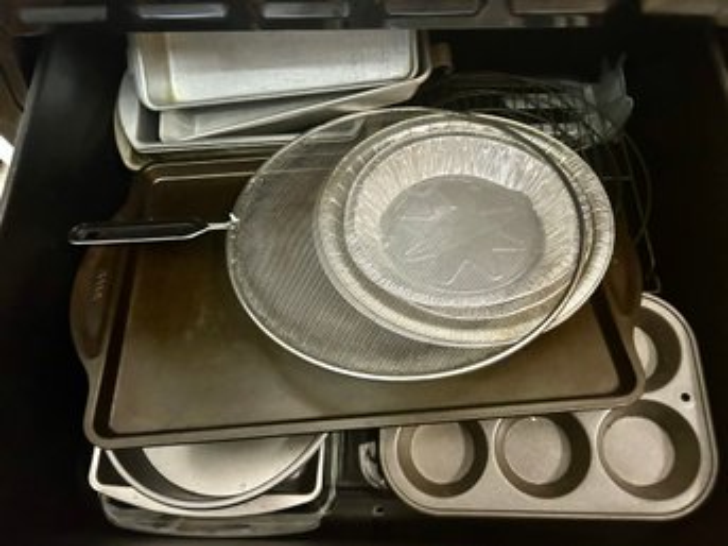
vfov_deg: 53.0
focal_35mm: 26
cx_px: 364
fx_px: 547
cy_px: 273
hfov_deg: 67.3
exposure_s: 1/30
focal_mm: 5.7
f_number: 1.5
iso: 800
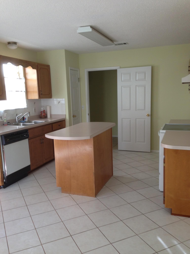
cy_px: 127
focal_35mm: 33
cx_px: 95
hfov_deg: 42.9
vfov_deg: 55.4
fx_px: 242
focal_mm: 4.13
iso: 50
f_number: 2.4
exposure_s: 1/40
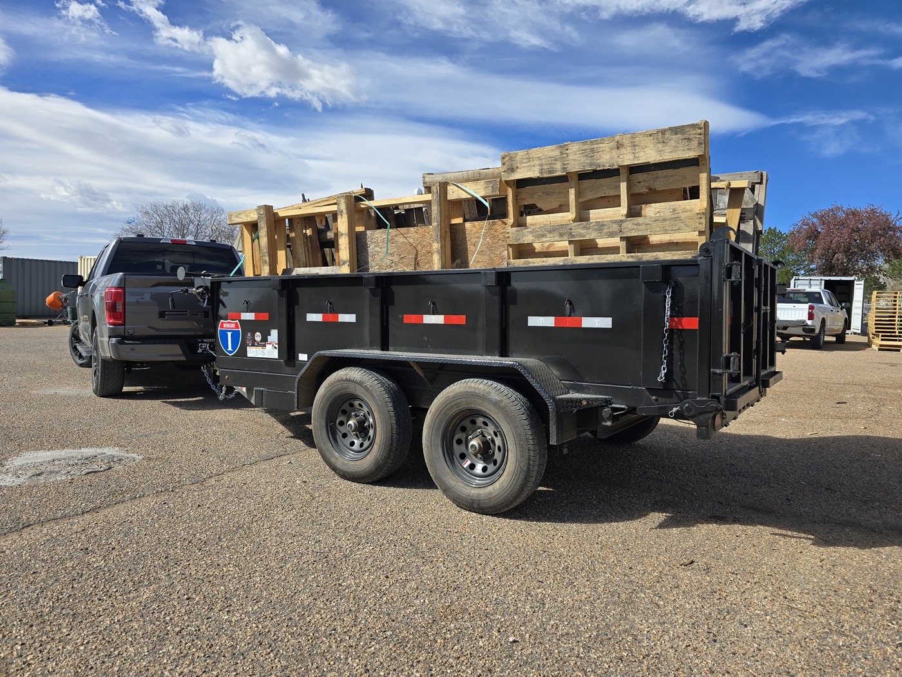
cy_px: 338
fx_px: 599
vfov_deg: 58.9
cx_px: 451
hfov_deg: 73.9
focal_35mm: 23
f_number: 1.7
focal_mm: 6.3
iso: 12
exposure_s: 1/803
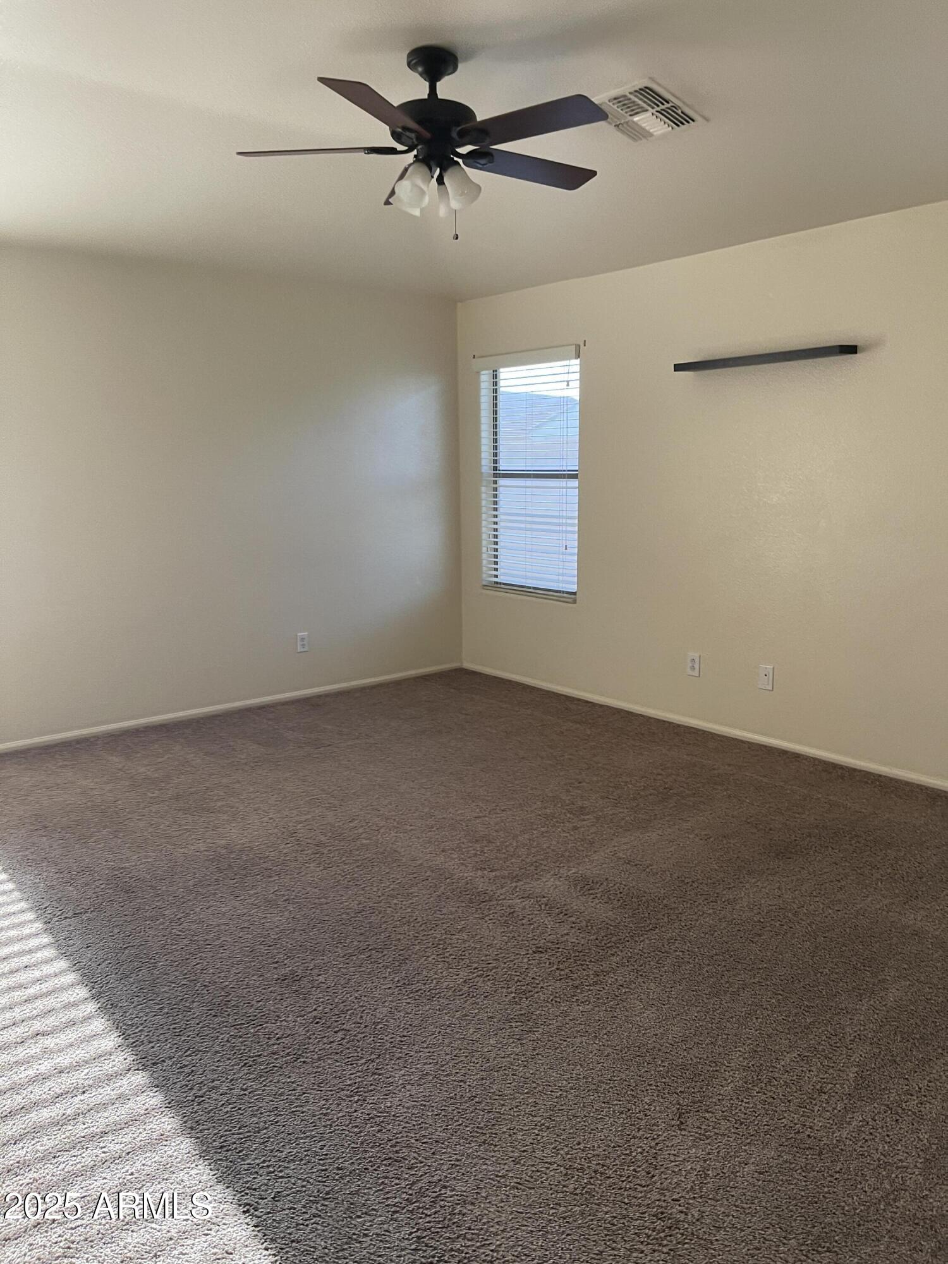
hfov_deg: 54.9
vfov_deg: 69.4
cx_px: 474
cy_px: 632
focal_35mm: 25
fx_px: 913
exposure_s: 1/60
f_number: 1.6
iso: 100
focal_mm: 5.1
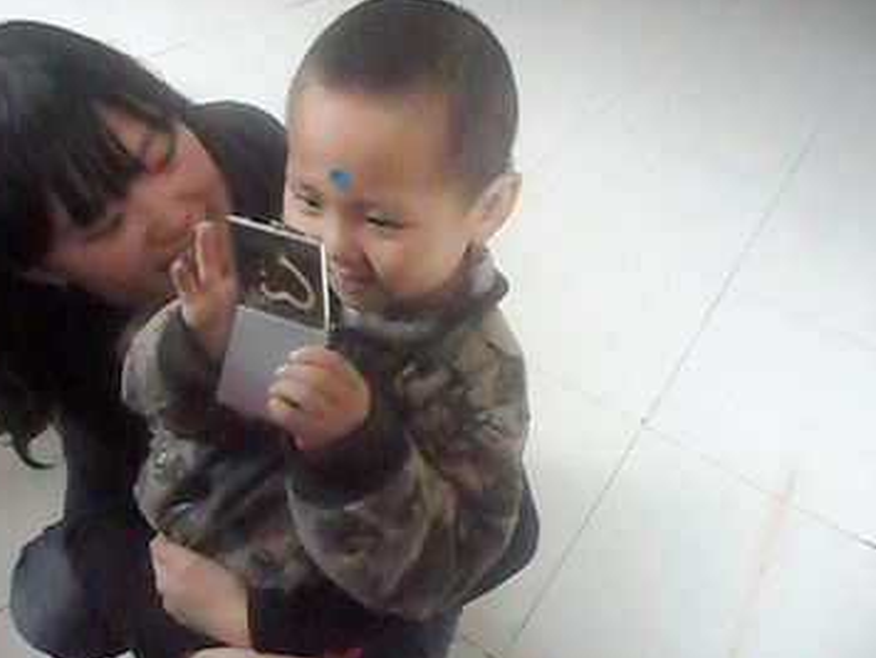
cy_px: 286
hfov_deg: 56.5
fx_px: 810
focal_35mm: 32
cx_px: 369
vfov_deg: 44.1
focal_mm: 4.9
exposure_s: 1/30
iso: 1000
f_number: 3.5
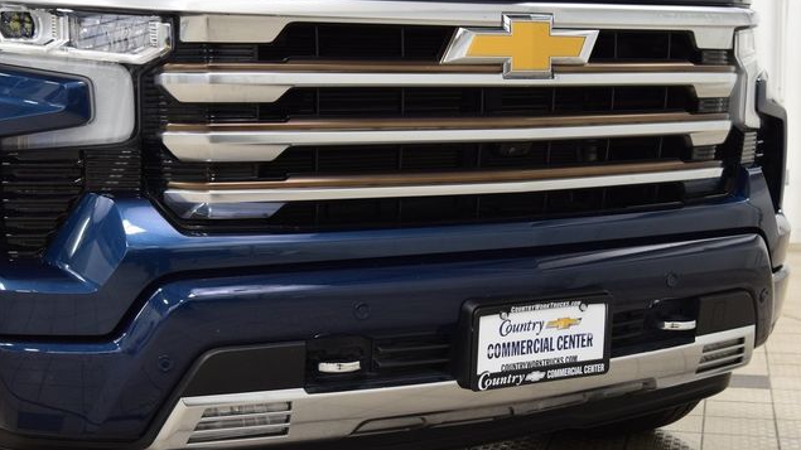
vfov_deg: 21.1
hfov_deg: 36.6
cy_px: 265
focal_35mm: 57
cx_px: 401
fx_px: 1210
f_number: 6.3
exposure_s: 1/15
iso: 640
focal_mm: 36
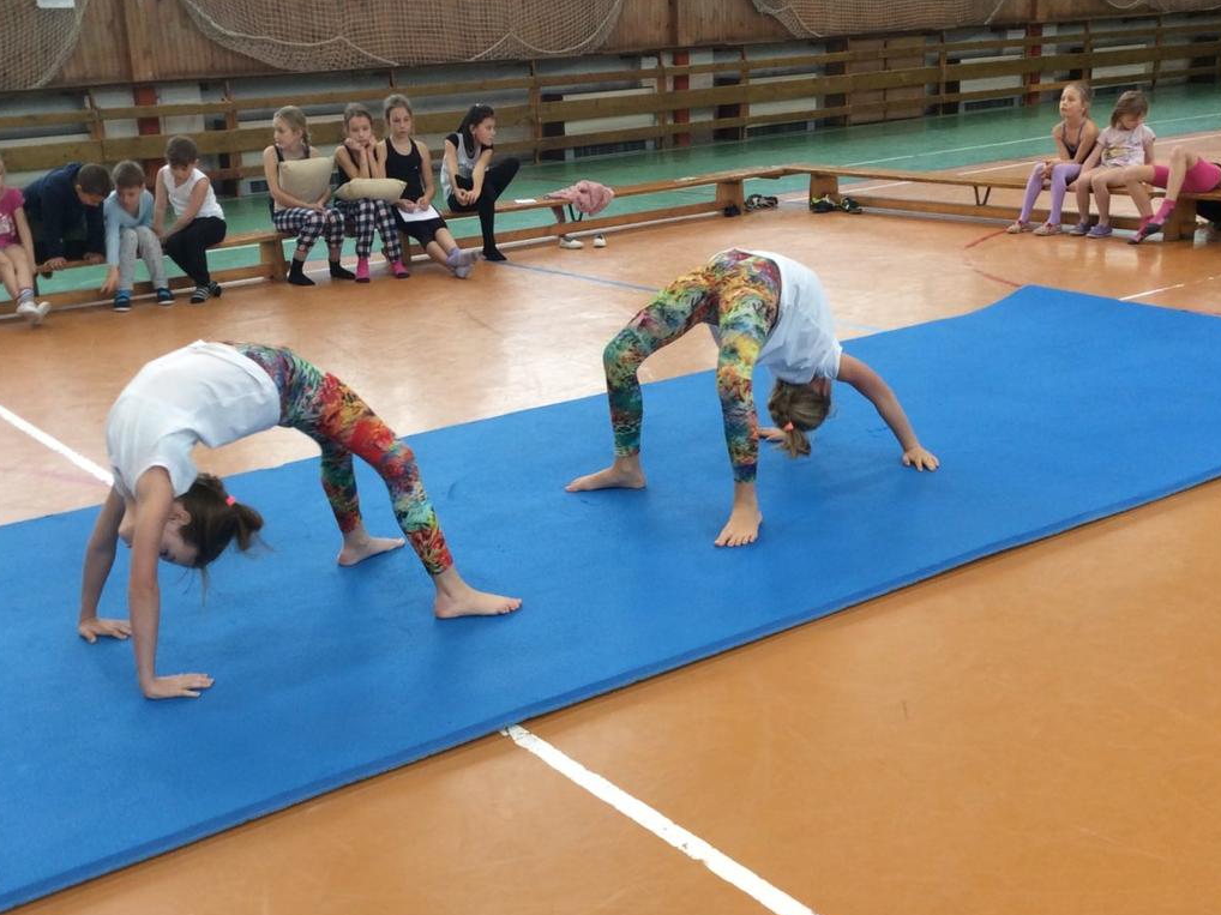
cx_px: 558
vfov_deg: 34.3
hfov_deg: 44.8
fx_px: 1481
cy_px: 515
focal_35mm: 42
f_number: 2.4
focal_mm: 3.3
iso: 40
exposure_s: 1/25
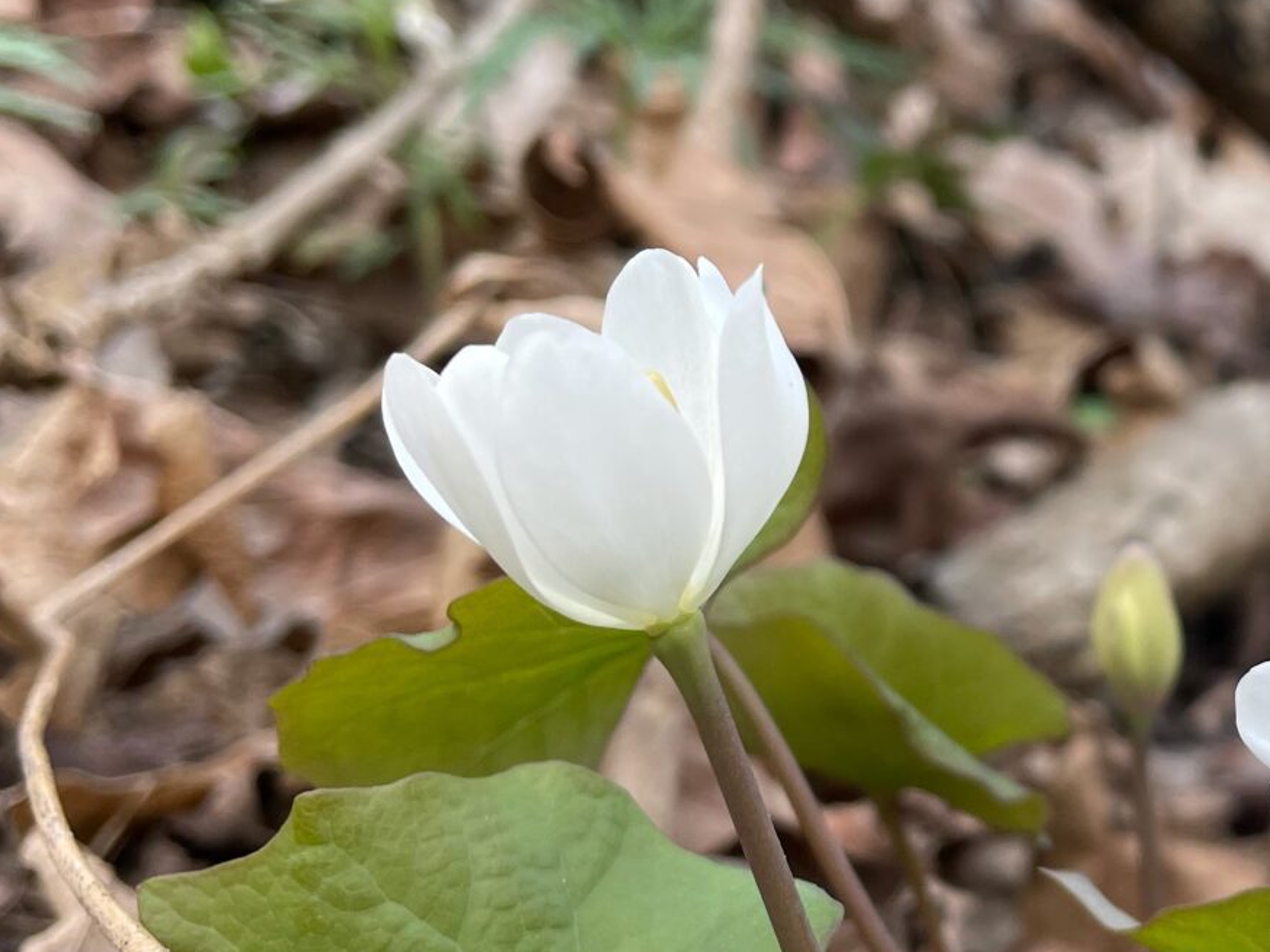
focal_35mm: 61
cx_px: 1219
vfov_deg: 24.0
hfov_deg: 29.9
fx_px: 2238
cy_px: 545
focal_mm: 4.2
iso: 32
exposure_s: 1/491
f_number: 1.6
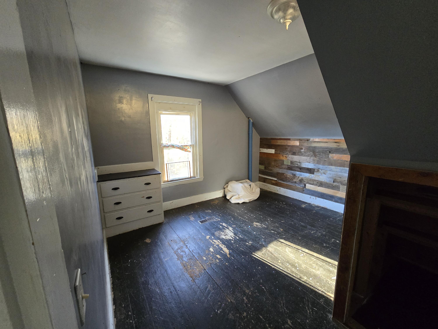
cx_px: 219
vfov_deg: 89.9
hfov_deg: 106.2
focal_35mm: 13
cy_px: 164
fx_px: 164
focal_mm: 2.2
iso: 640
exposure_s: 1/60
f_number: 2.2
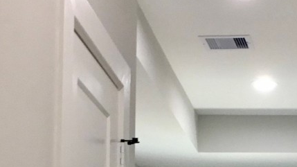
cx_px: 309
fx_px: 953
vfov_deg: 9.5
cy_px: 304
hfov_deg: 17.2
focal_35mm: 121
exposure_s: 1/30
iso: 32
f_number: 2.4
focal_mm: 3.3
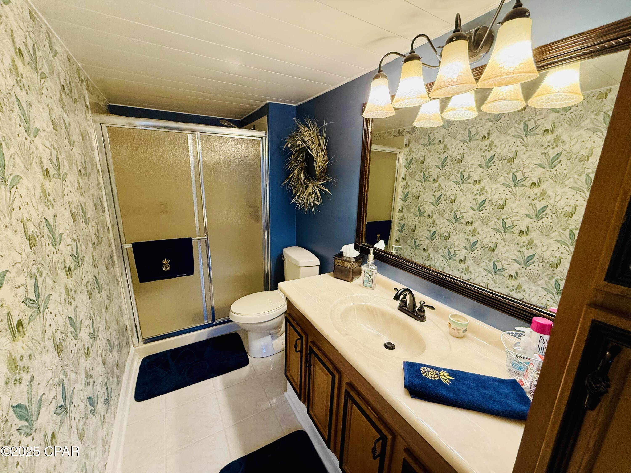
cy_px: 236
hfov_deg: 102.1
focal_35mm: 14
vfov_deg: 85.7
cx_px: 316
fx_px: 255
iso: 200
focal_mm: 2.22
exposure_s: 1/60
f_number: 2.2
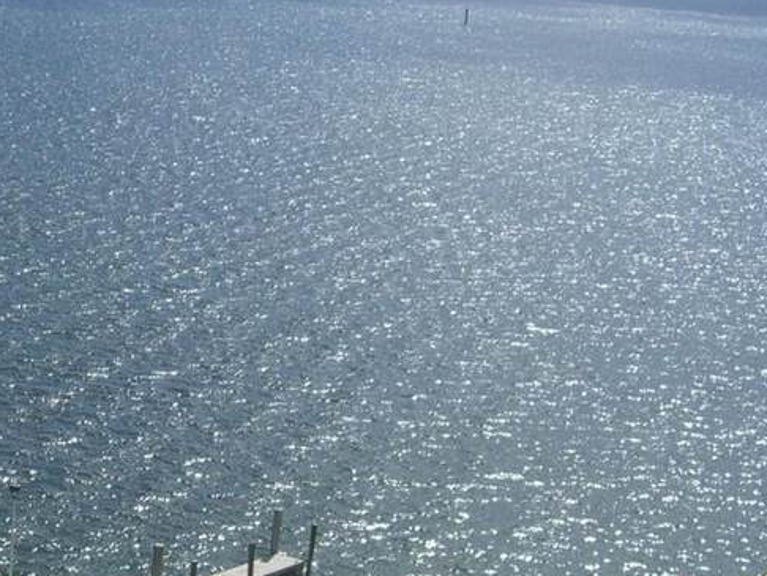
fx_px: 2217
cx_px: -106
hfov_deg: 18.8
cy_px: 540
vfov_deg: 14.6
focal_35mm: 100
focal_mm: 7.9
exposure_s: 1/640
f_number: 4
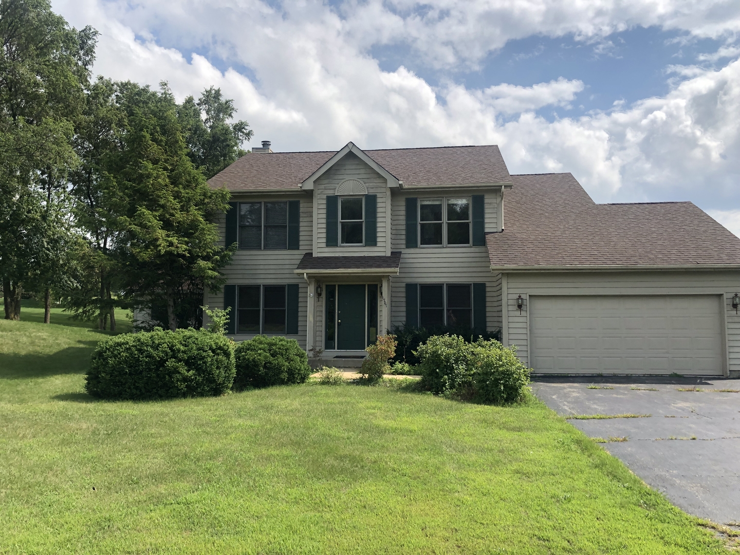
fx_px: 599
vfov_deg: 49.7
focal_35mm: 28
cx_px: 370
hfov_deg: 63.4
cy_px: 278
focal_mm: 3.99
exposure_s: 1/2667
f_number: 1.8
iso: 20
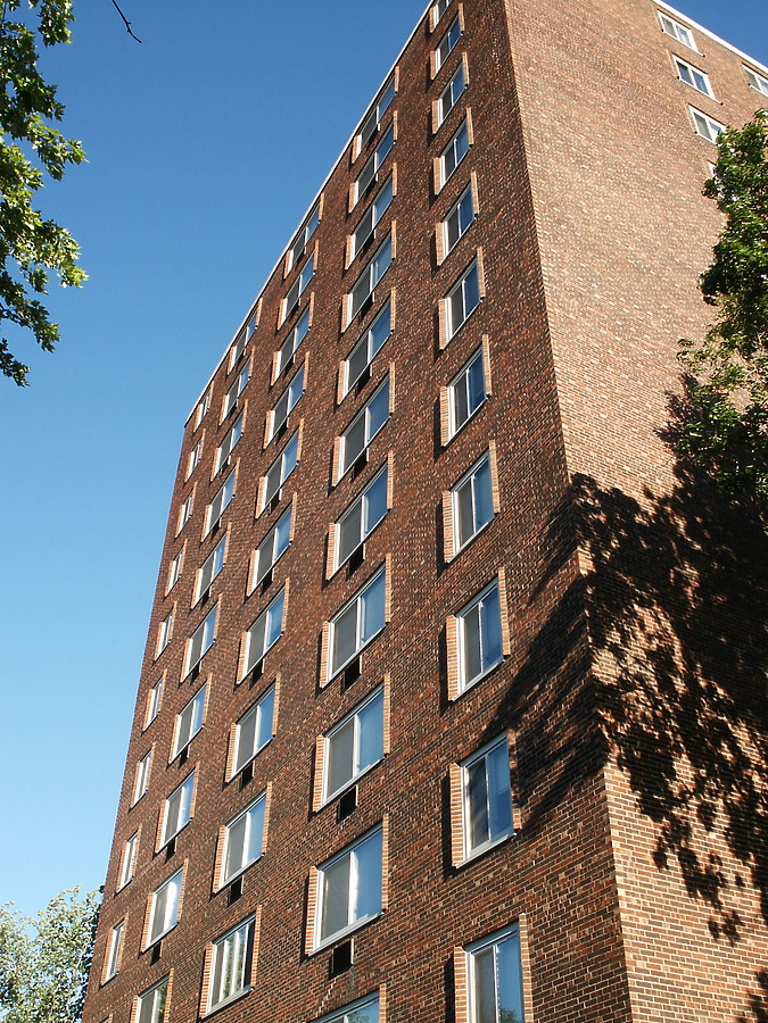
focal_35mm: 35
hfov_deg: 40.7
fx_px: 1035
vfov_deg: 52.6
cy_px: 512
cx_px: 384
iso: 64
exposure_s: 1/125
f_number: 6.7
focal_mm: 7.18
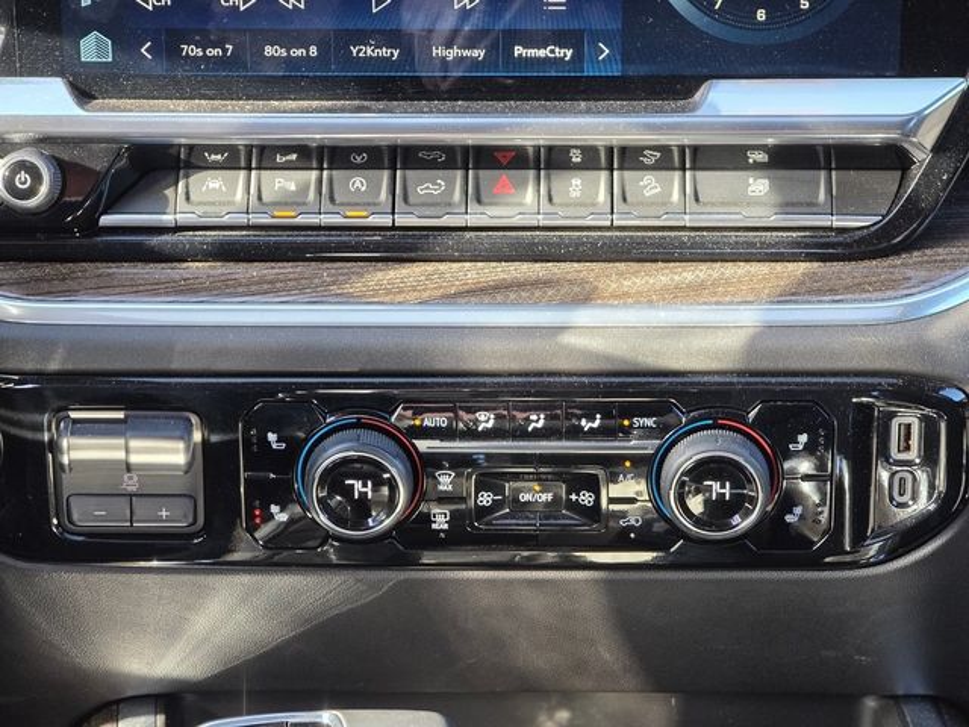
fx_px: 3219
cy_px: 364
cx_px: 484
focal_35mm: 115
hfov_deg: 17.1
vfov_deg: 12.9
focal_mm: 18.6
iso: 400
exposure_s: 1/120
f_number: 3.4
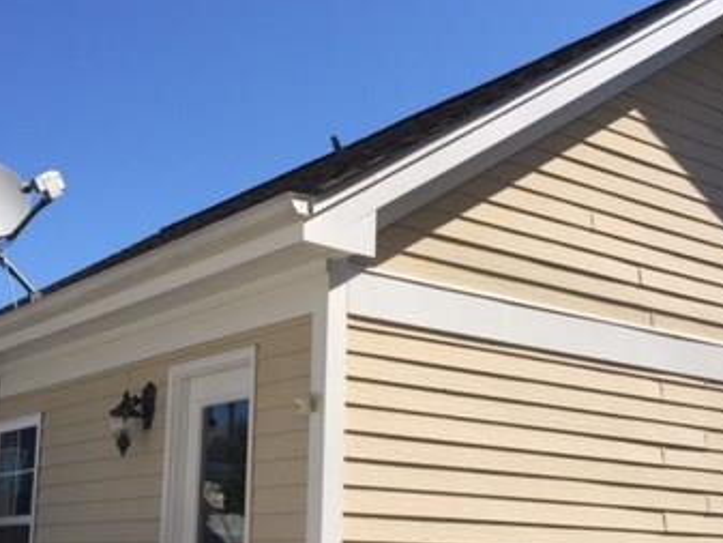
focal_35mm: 55
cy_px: 395
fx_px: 1149
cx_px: 360
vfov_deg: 26.3
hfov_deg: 34.9
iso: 32
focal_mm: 4.15
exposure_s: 1/2198
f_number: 2.2
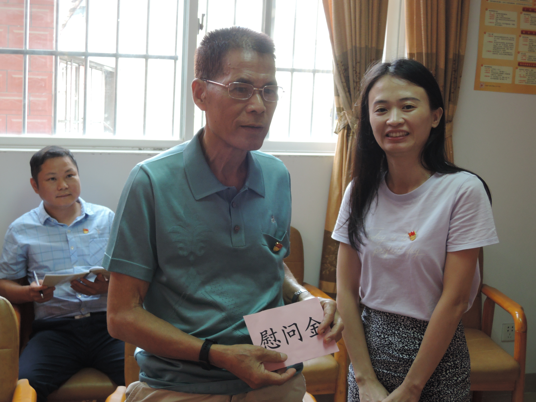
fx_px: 852
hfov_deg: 34.9
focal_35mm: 55
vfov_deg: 26.6
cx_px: 268
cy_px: 201
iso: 400
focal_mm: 11.8
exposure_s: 1/50
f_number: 4.5
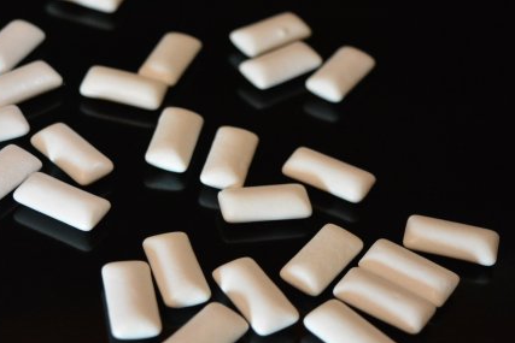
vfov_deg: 13.8
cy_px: 187
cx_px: 217
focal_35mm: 99
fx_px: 1417
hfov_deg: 20.6
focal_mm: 46
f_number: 5
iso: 3200
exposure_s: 1/30
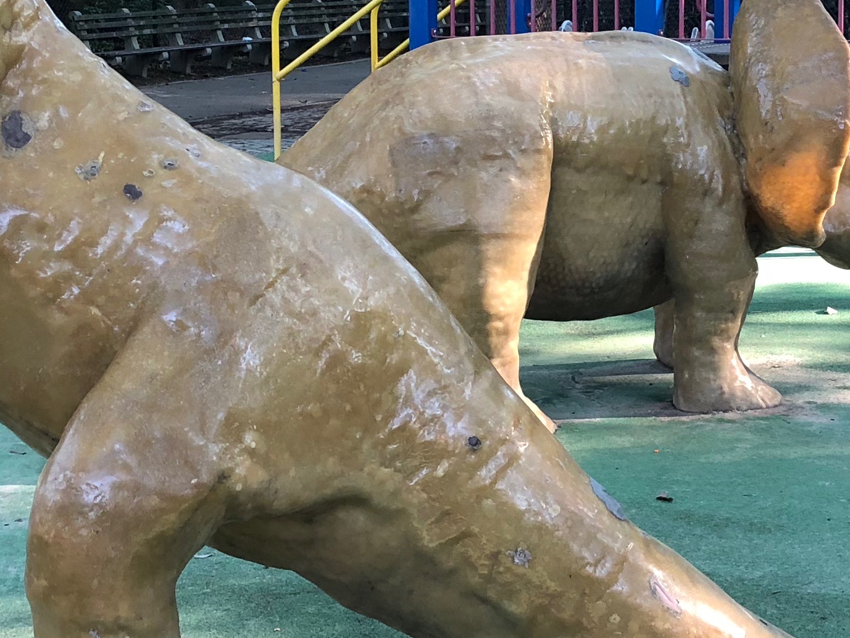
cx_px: 517
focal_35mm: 82
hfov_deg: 23.8
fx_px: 2014
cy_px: 167
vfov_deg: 17.9
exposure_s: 1/40
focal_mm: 3.99
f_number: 1.8
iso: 25
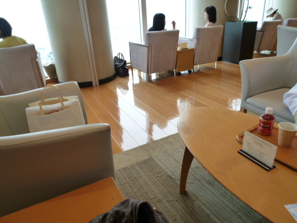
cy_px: 112
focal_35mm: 24
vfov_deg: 56.8
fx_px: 206
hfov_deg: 71.6
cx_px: 148
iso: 125
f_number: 2.8
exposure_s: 1/160
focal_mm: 4.3
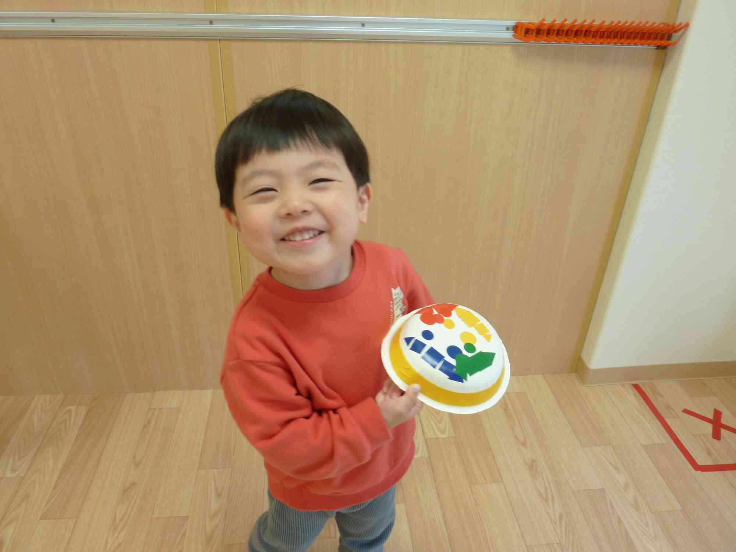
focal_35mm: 25
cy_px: 276
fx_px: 532
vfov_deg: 54.9
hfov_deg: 69.4
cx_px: 368
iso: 80
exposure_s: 1/40
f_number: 3.3
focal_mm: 4.1
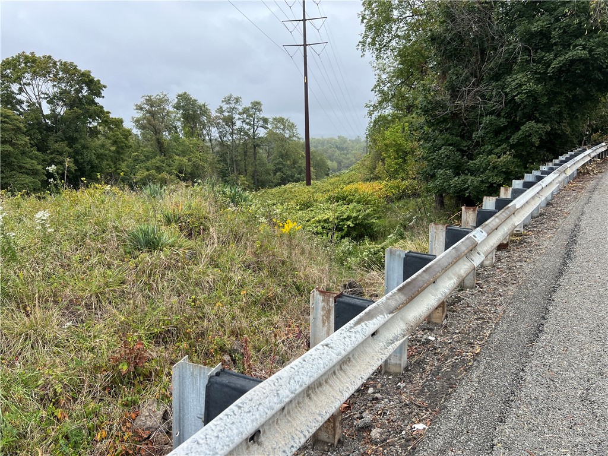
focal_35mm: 26
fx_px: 457
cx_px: 304
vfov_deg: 53.1
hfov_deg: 67.3
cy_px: 228
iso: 50
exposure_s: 1/1575
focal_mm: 5.7
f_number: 1.5
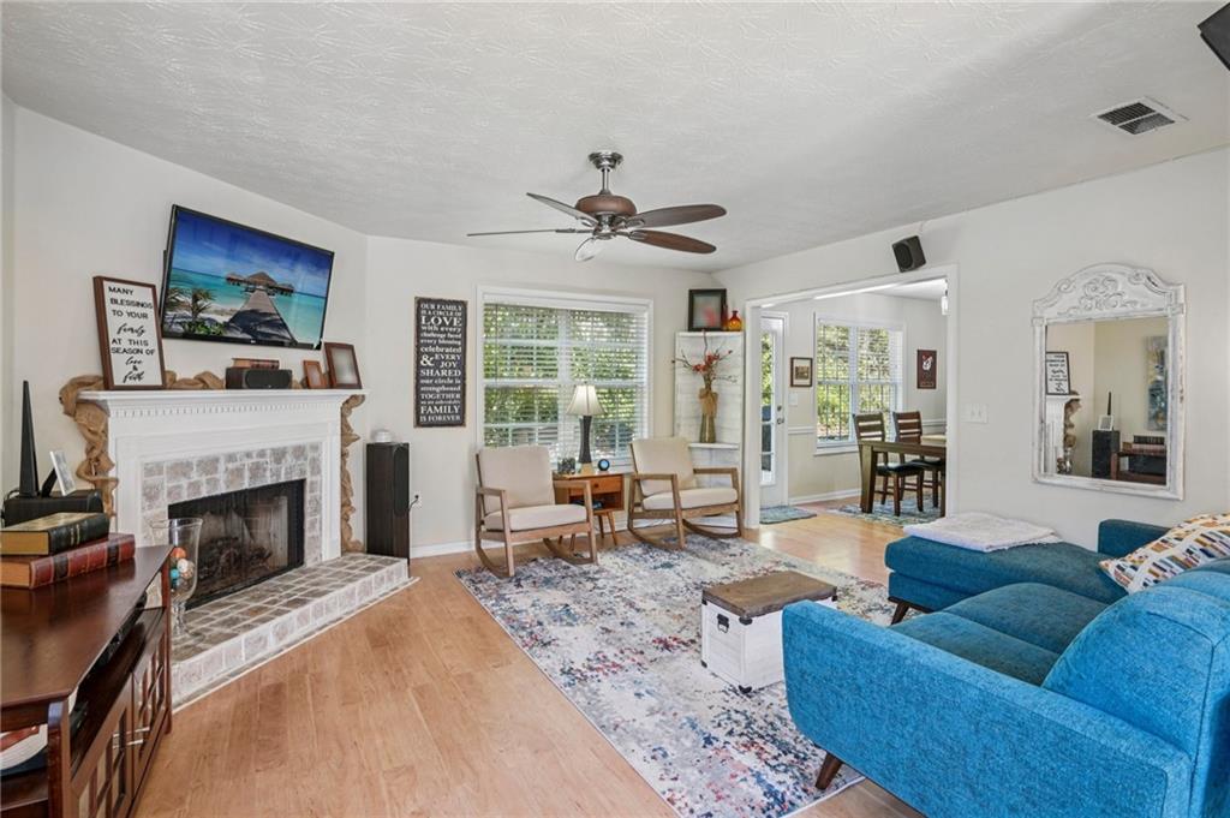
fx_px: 546
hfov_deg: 96.8
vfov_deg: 73.7
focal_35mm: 16
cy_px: 409
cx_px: 615
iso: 400
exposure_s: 1/8
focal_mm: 16
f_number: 8
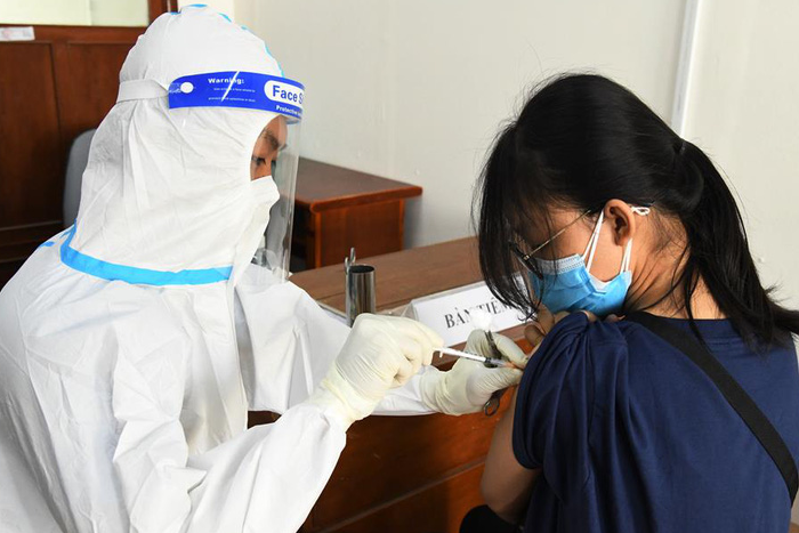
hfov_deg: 48.4
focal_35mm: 40
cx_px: 400
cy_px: 266
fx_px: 888
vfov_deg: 33.4
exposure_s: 1/320
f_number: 5.6
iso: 8000
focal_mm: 35
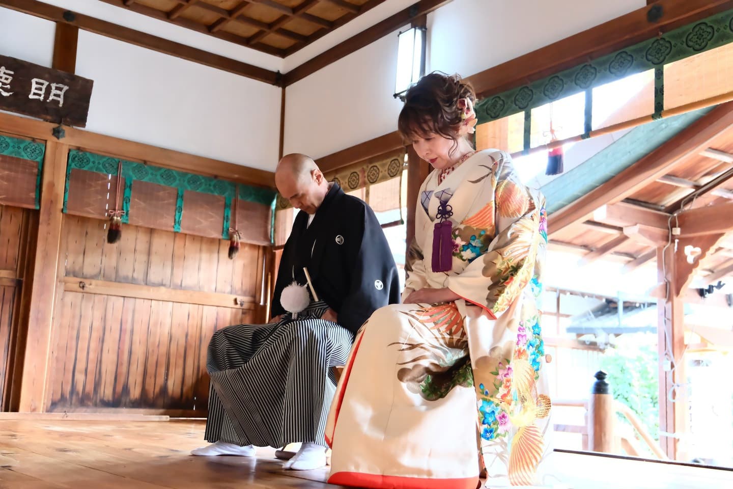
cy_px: 244
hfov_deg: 50.7
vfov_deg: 35.1
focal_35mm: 38
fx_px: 774
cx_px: 366
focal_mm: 25.1
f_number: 2.8
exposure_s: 1/60
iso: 5000
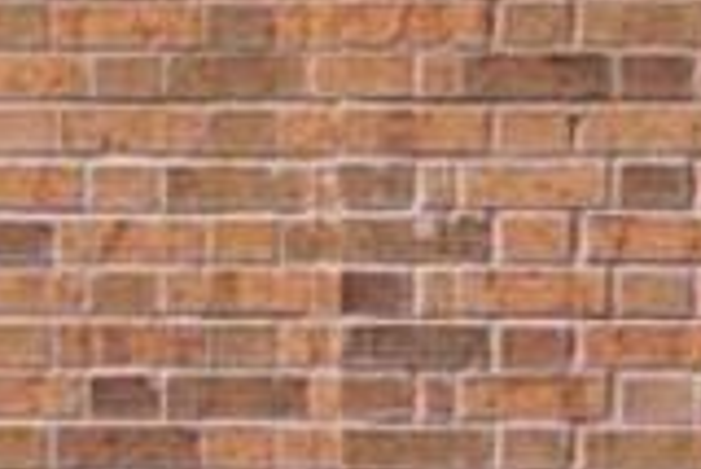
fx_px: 14017
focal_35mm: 719
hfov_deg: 2.8
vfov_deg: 1.9
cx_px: -1060
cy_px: -24
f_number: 8
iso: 100
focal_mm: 75
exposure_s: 1/320
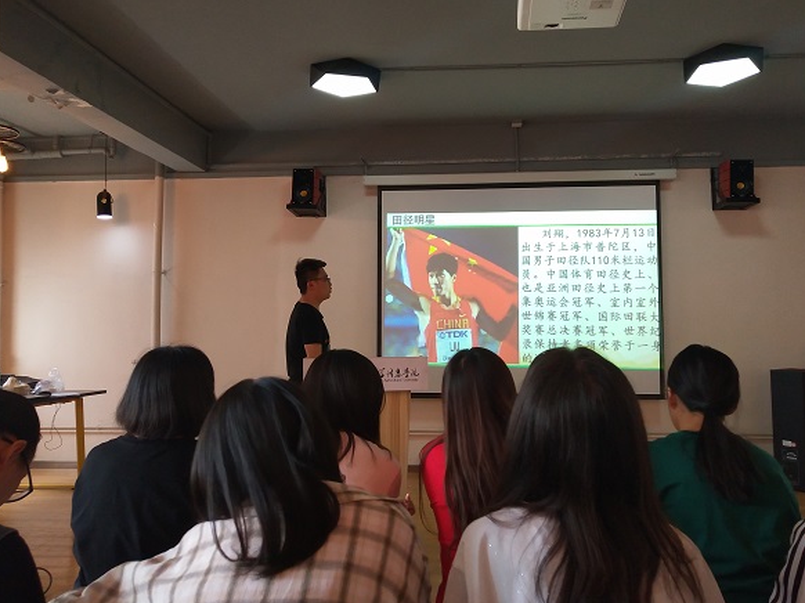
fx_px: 767
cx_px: 426
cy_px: 285
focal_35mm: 33
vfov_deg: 42.9
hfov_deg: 55.3
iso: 182
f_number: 1.8
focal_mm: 3.95
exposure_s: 1/100
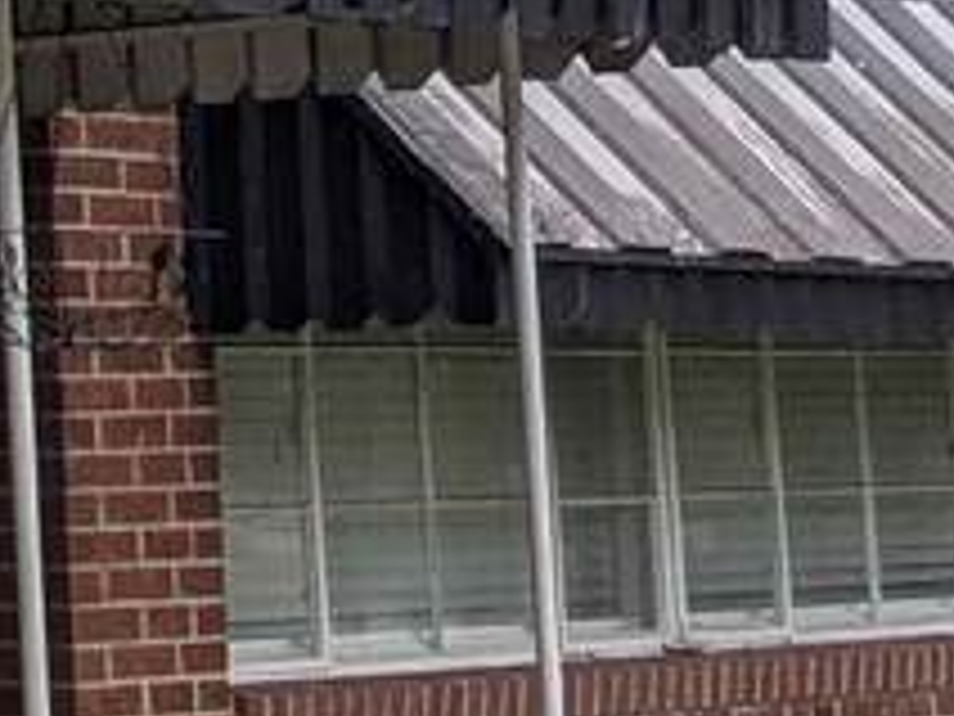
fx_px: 4492
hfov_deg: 10.4
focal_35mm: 163
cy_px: -77
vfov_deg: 9.0
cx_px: -1350
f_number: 1.73
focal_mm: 4.38
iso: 40
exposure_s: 1/615
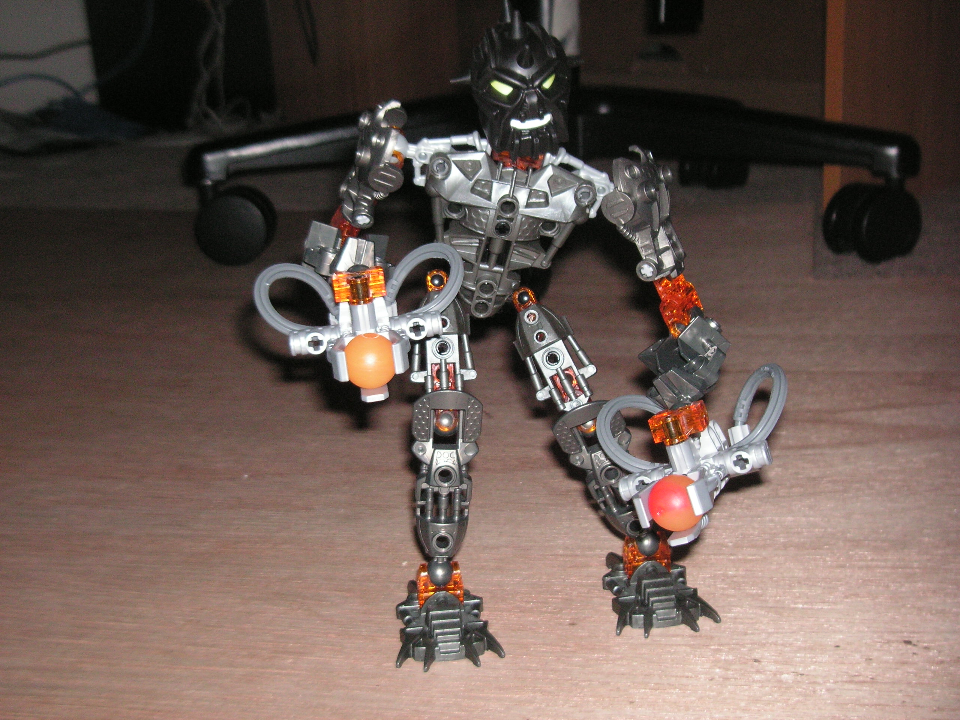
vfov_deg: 30.9
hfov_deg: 40.4
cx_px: 480
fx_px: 1303
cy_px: 360
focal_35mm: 47
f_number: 3.6
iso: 160
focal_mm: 7.7
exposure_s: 1/45
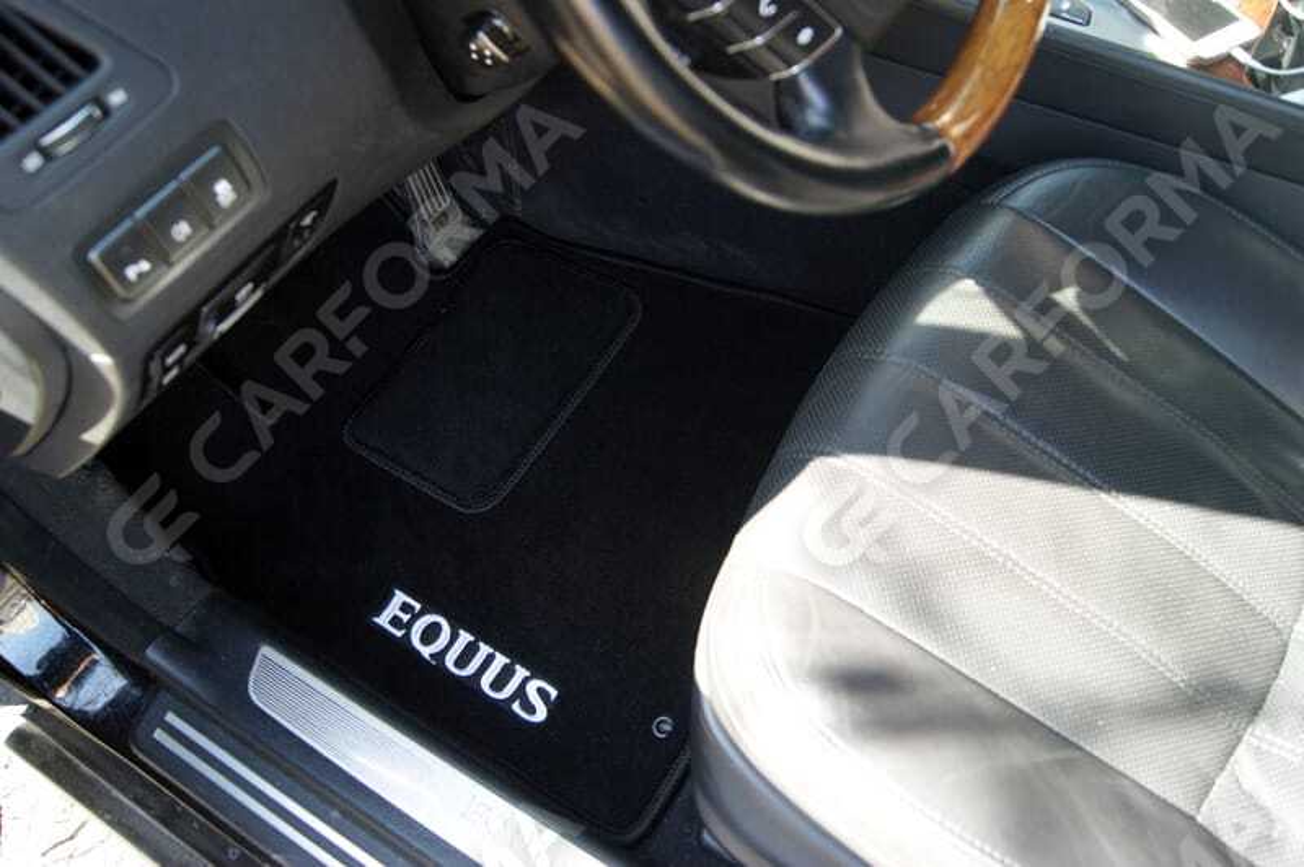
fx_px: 1086
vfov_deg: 43.5
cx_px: 652
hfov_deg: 62.0
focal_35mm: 30
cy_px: 434
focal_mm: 20
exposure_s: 1/30
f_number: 3.5
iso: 160
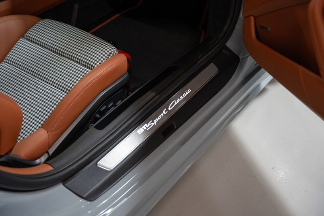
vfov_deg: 27.0
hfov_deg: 39.7
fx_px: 449
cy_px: 108
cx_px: 162
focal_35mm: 50
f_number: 2.8
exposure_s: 1/20
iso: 400
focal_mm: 49.9
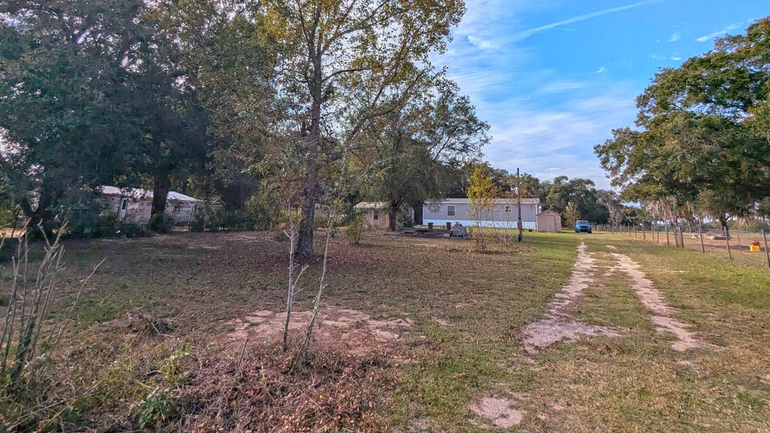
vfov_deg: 59.2
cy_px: 135
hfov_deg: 92.7
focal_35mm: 18
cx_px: 384
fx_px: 367
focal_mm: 2.35
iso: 34
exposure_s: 1/5464
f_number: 2.2
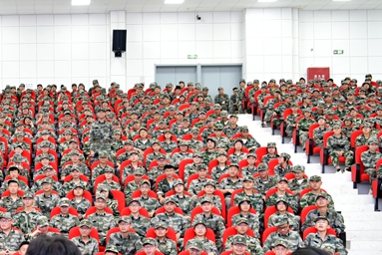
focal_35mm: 71
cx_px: 8
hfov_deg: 27.0
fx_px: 754
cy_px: 204
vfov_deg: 19.0
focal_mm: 34
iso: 800
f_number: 3.5
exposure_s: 1/50
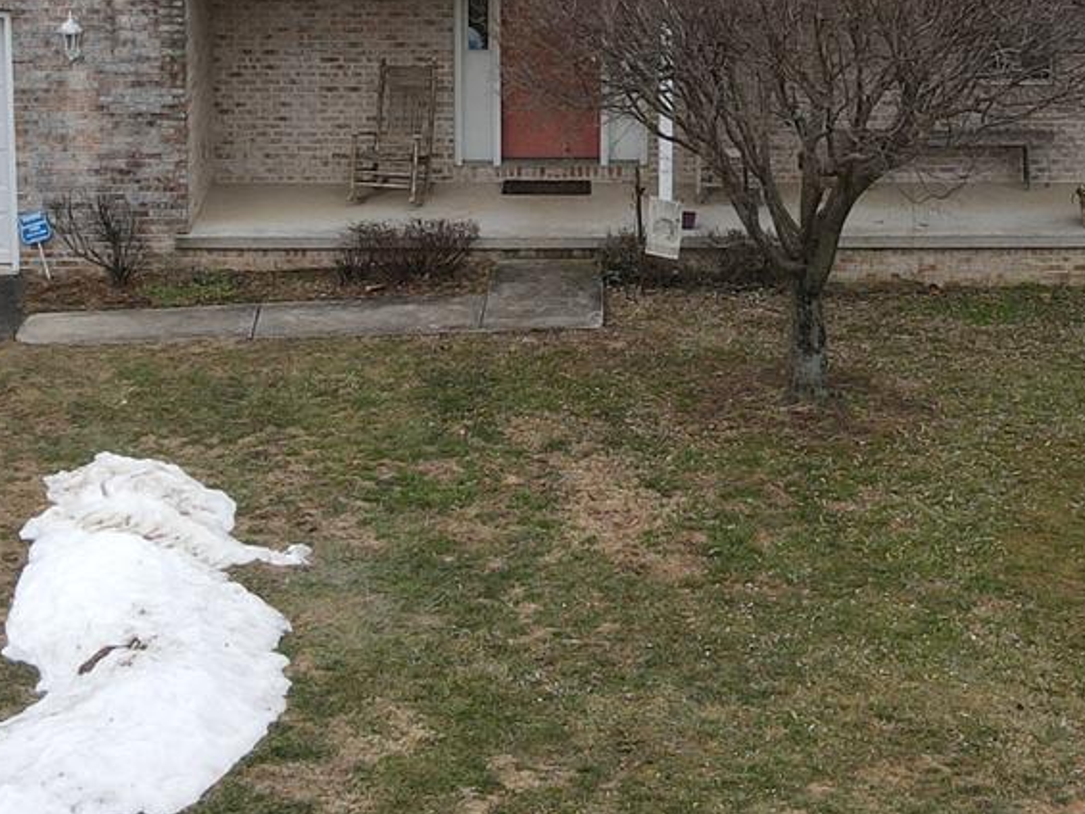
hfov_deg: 22.4
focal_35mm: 87
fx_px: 2727
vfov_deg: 16.6
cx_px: 714
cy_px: -12
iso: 100
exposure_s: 1/240
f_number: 2.8
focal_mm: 4.5
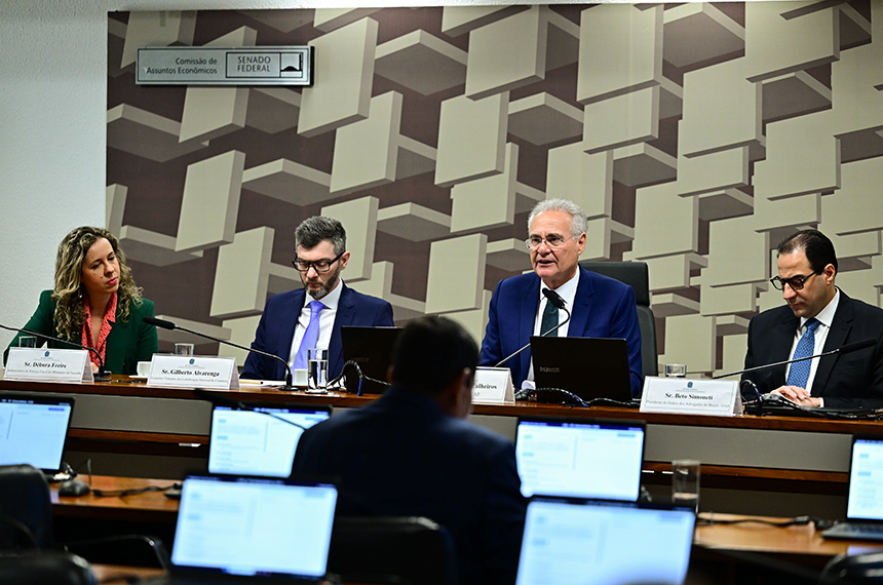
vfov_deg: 11.4
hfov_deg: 17.1
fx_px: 2938
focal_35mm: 120
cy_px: 292
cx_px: 442
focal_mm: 120
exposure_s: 1/200
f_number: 3.2
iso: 1600
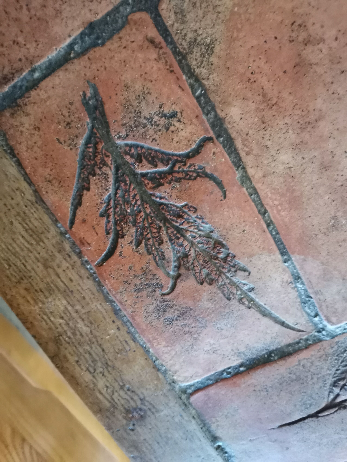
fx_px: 348
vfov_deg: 67.3
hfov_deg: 53.1
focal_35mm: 26
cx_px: 174
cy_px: 231
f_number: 1.8
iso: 5000
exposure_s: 1/16.7
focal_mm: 4.75
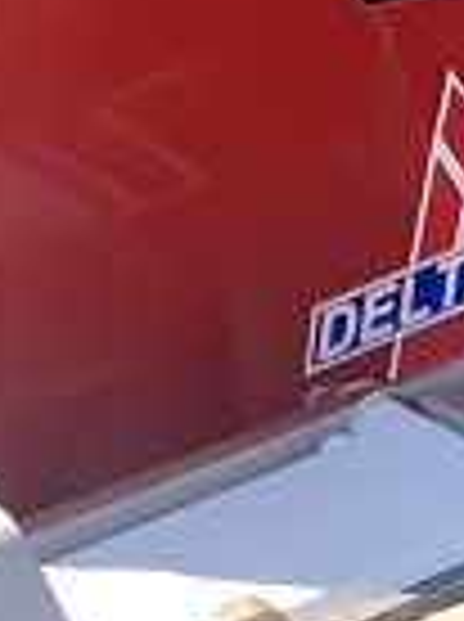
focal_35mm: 151
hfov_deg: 9.7
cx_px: 545
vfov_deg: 11.8
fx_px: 2707
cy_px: 1206
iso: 25
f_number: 1.8
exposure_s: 1/385
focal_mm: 4.25
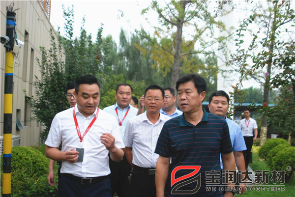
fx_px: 344
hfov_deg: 46.4
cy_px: 98
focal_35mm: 42
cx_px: 148
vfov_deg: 31.9
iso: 800
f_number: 3.5
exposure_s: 1/1600
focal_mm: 28
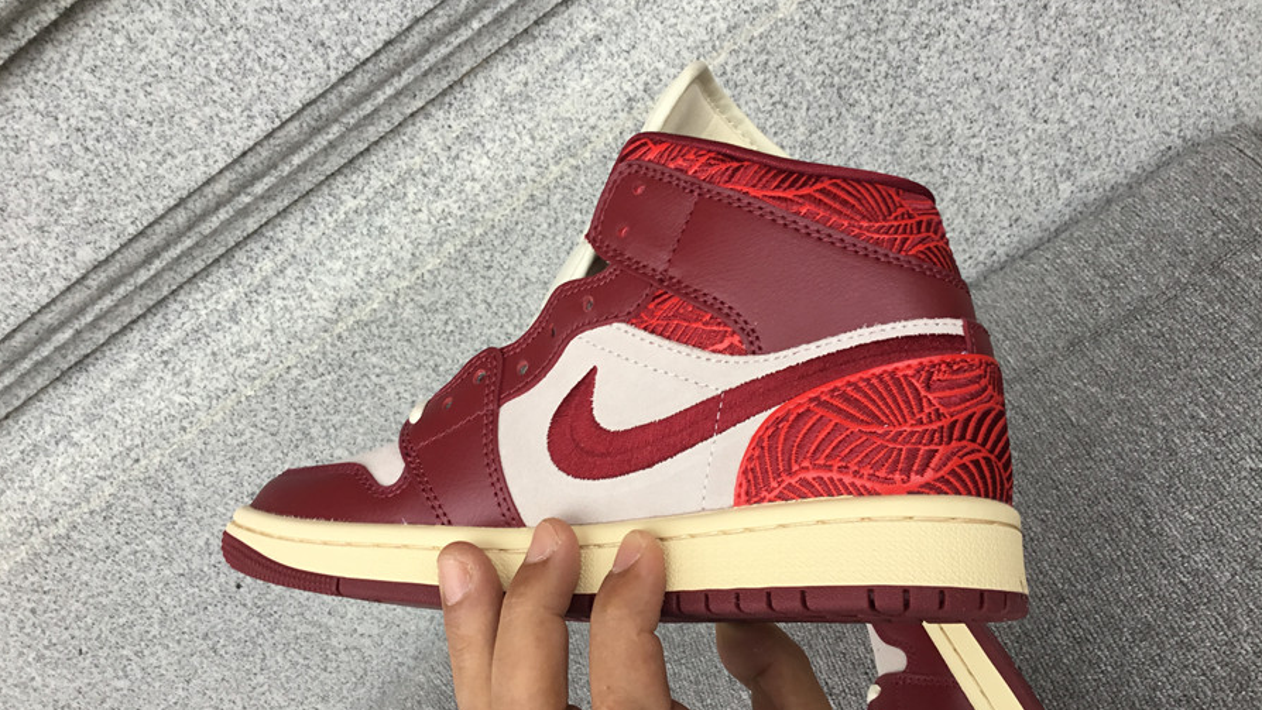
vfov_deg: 34.7
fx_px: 1138
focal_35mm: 34
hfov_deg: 58.0
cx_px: 630
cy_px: 359
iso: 32
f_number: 2.4
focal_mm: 3.3
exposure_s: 1/50
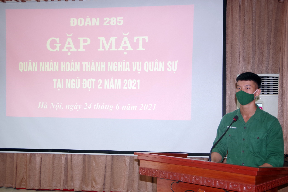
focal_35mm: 46
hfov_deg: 42.7
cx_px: 144
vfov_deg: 29.2
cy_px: 96
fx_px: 368
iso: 400
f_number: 4.5
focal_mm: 31
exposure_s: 1/40
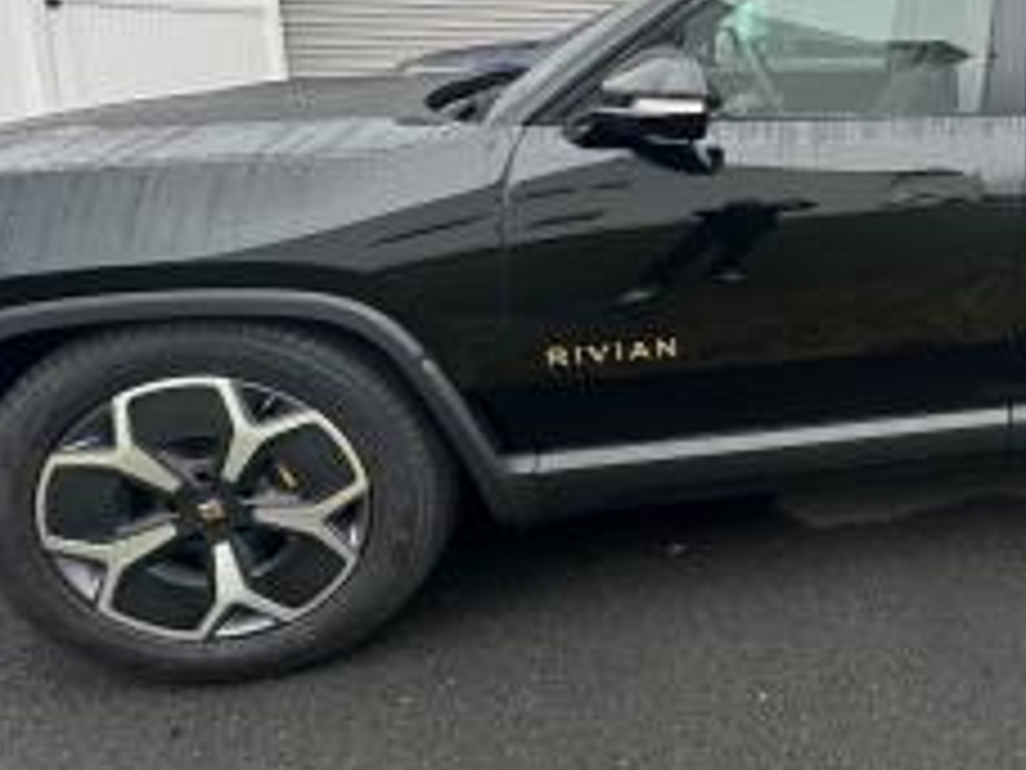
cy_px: 203
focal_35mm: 31
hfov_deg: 49.7
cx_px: 981
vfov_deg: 44.1
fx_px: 919
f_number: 2.2
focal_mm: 2.22
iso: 50
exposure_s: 1/99
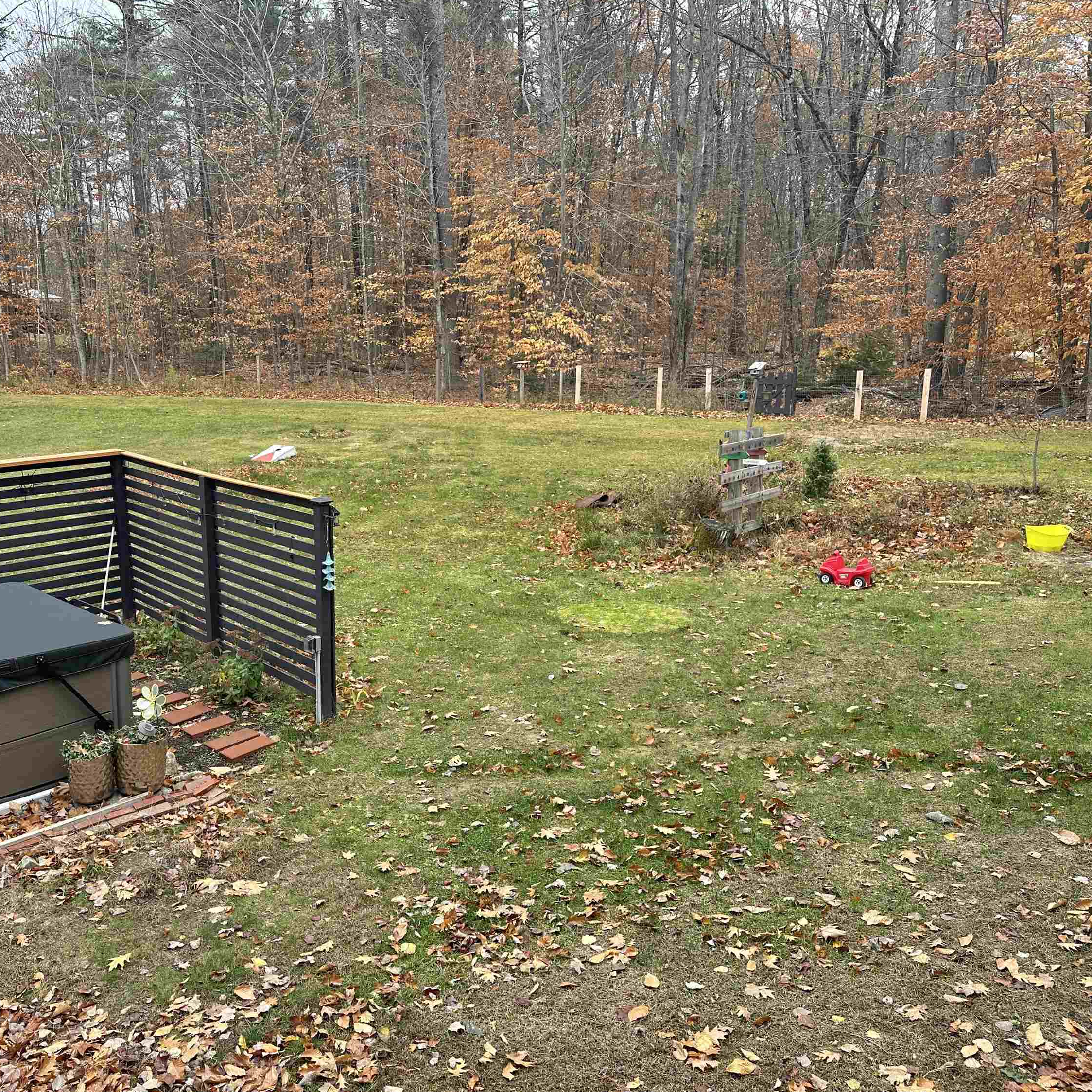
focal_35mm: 29
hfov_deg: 55.2
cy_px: 539
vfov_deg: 55.6
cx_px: 429
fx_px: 1035
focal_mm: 6.86
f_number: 1.78
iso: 80
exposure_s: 1/373
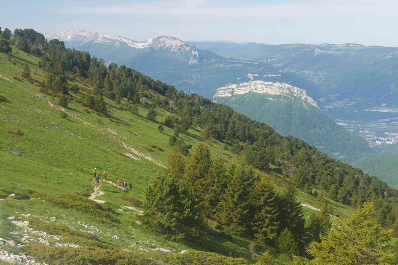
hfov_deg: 37.9
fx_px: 580
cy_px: 132
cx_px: 199
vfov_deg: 25.8
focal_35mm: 52
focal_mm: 35
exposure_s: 1/60
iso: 200
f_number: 10
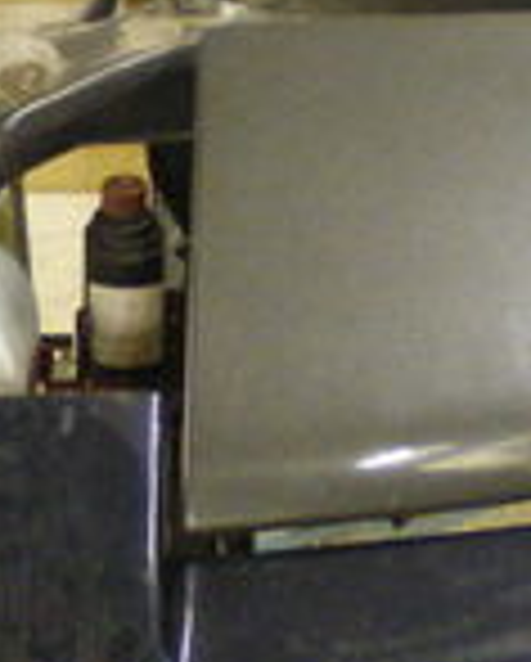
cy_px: 297
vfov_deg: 12.0
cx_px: -400
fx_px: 3156
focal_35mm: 161
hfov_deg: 9.2
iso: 400
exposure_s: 1/15
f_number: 3.1
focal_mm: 6.3
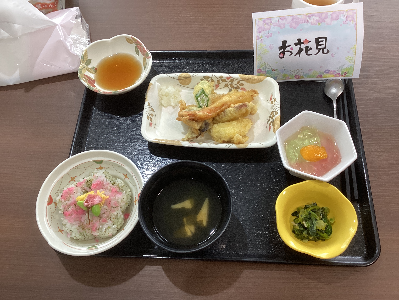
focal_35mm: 31
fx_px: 357
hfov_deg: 58.4
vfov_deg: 45.4
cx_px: 200
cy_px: 150
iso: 80
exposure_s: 1/50
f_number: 2.4
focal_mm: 3.3
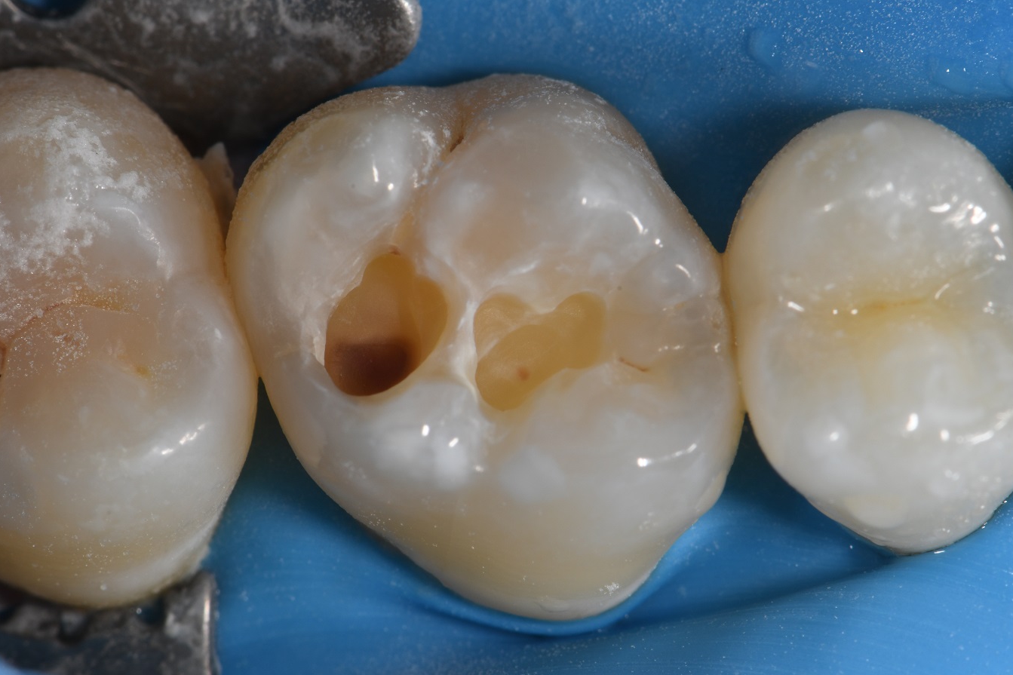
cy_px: 339
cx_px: 507
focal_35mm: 158
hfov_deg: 13.0
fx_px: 4445
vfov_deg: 8.7
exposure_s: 1/160
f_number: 32
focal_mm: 105
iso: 200
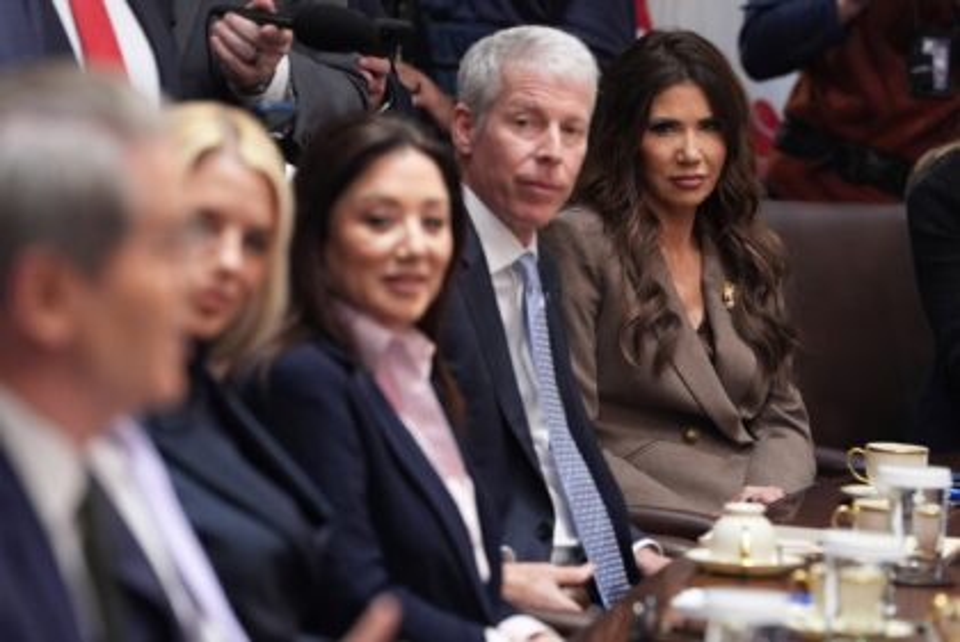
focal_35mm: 225
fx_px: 6006
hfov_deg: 9.1
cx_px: 480
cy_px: 321
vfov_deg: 6.1
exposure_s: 1/160
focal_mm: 150
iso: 2000
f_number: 2.8
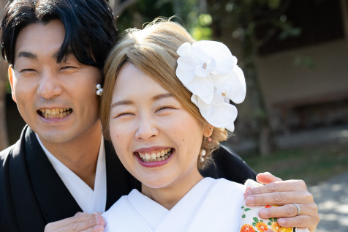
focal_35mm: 84
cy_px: 176
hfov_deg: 24.1
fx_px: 812
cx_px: 111
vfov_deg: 16.2
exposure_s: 1/400
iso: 400
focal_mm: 50
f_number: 4
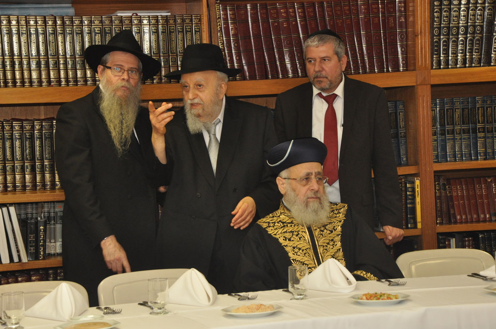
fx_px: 1444
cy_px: 164
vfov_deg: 13.0
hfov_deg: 19.5
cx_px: 248
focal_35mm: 105
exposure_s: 1/60
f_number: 7.1
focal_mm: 70
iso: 1250
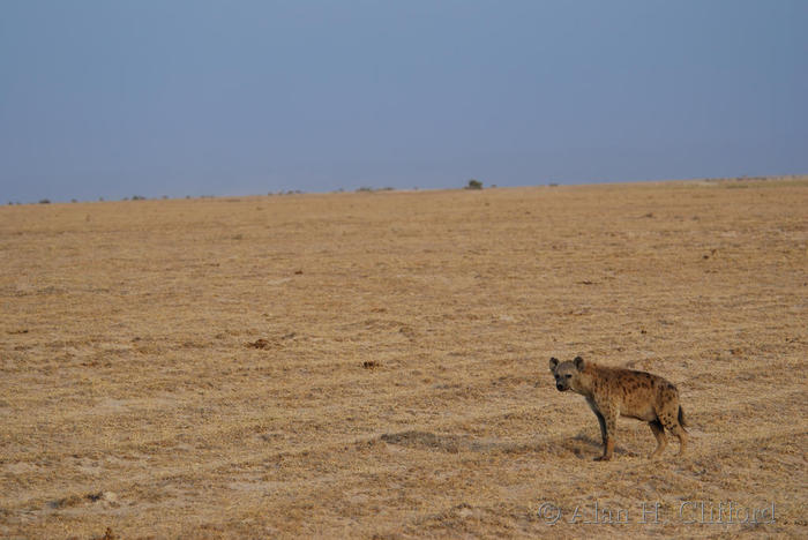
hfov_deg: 8.6
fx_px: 5391
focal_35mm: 240
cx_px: 404
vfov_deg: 5.7
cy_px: 270
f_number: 5
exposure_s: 1/200
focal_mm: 160
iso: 100
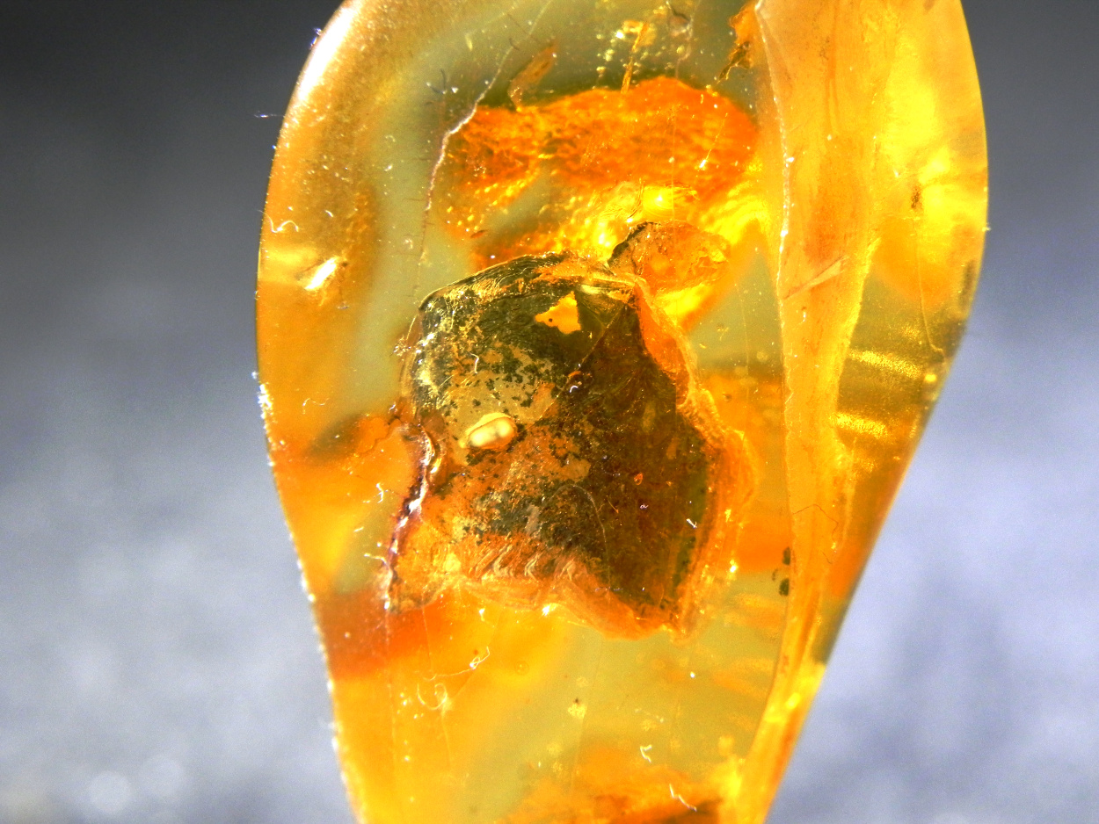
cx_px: 550
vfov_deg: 15.6
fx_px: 3017
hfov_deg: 20.6
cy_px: 412
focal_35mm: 95
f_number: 4
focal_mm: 16.9
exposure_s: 1/24.8
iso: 400
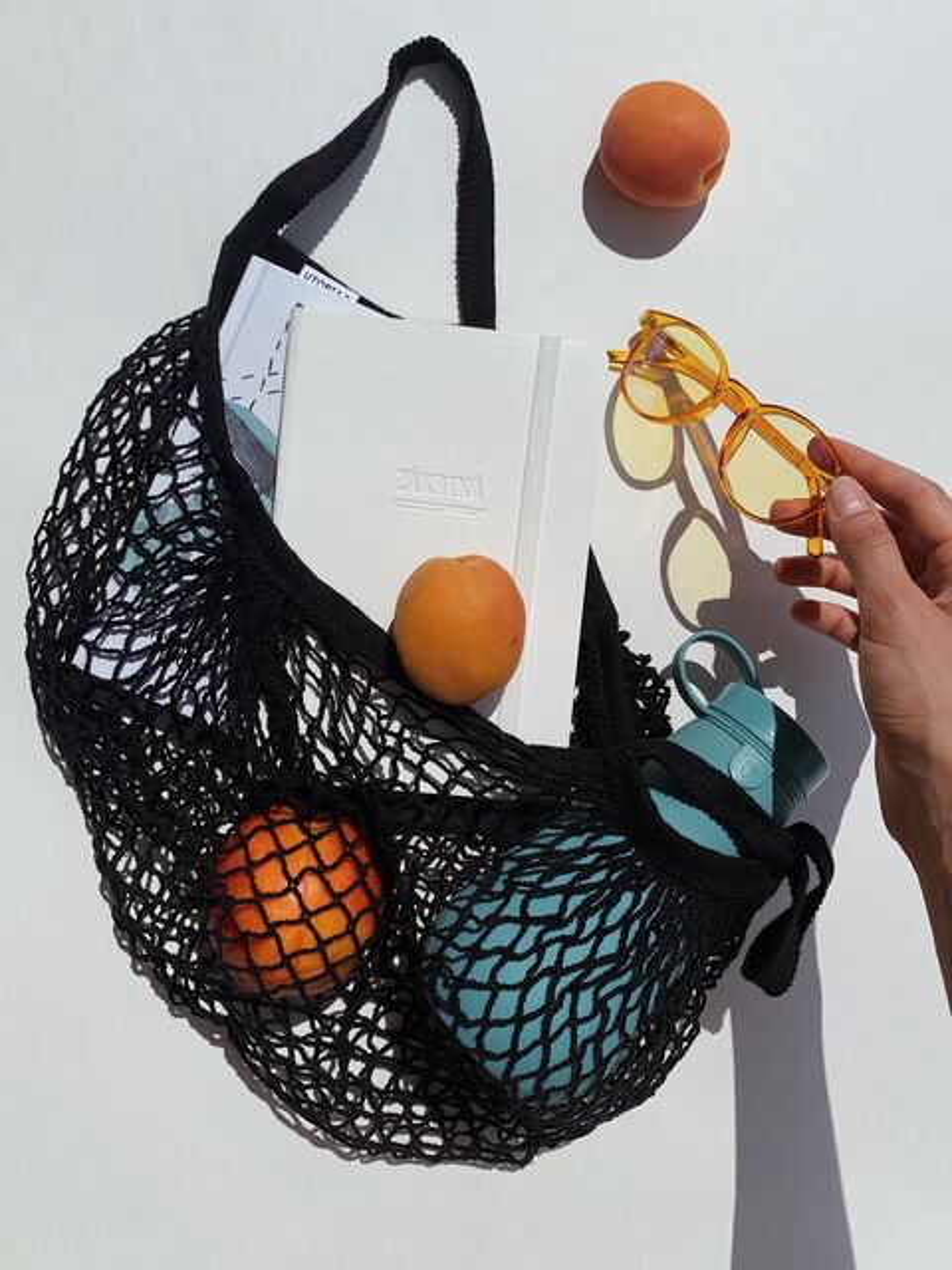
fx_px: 1137
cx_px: 476
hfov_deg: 45.4
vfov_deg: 58.4
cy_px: 635
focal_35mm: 31
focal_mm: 4.25
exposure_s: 1/8696
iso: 25
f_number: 1.8
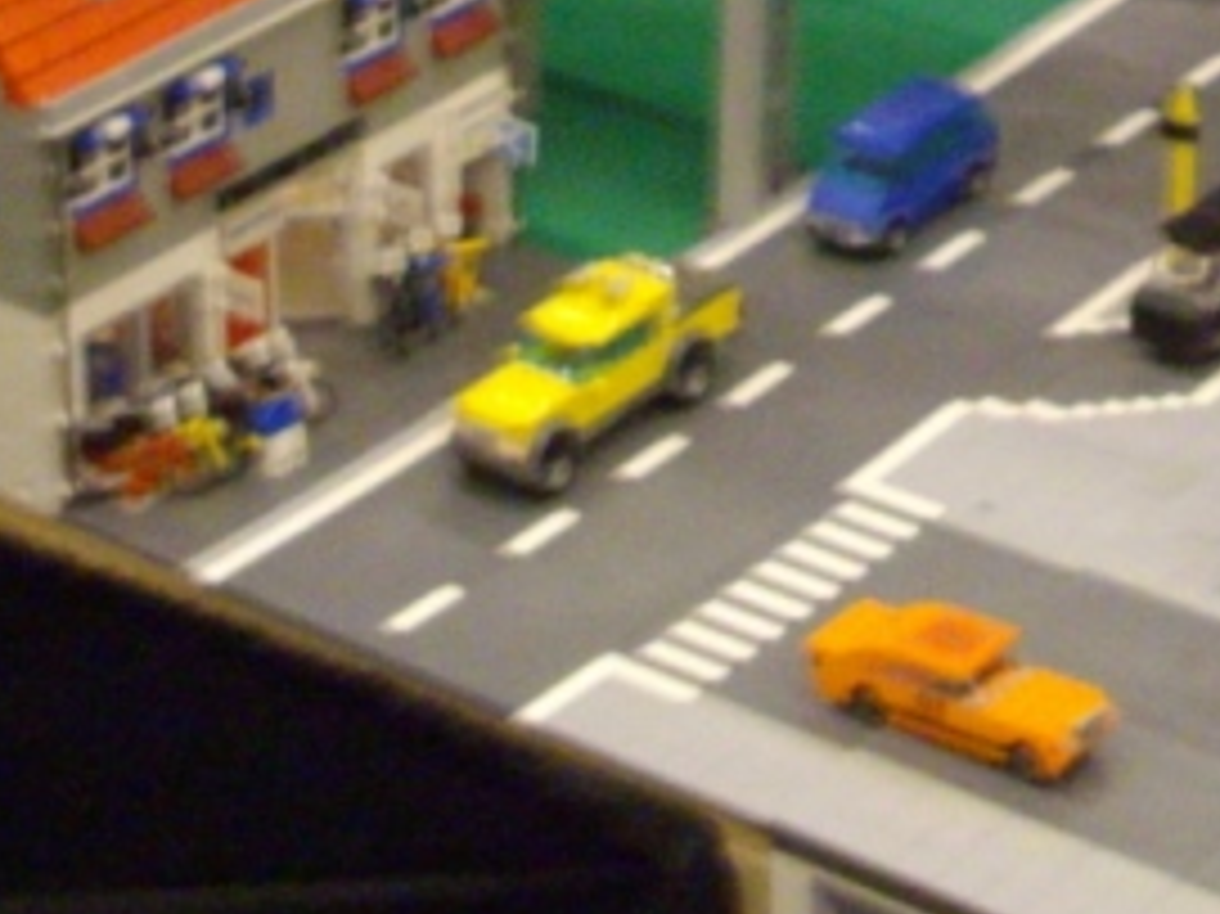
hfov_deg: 13.8
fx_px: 4932
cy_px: -554
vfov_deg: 10.2
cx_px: 1310
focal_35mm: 140
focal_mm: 6.2
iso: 400
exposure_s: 1/13
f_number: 2.8
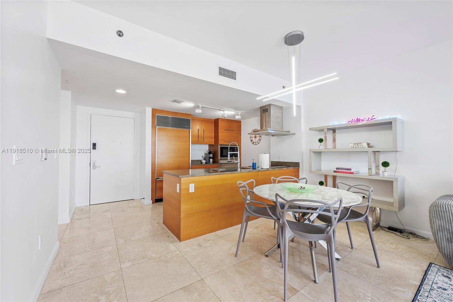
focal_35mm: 14
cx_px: 226
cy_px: 151
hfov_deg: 104.3
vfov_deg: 81.2
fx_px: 176
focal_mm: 14
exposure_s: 1/2
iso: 64
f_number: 8
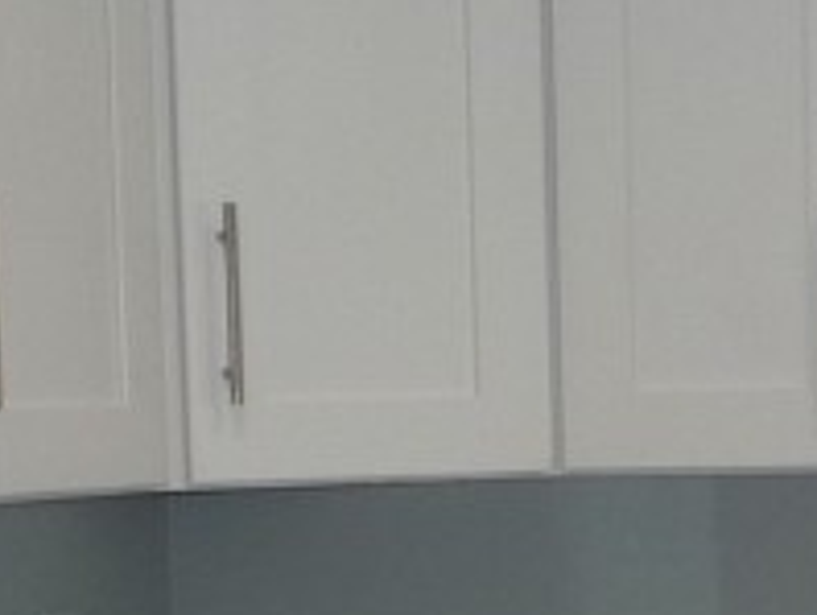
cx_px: 541
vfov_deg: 9.3
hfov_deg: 12.7
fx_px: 3663
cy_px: 941
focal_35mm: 155
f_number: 3.3
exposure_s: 1/30
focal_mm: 5.2
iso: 100
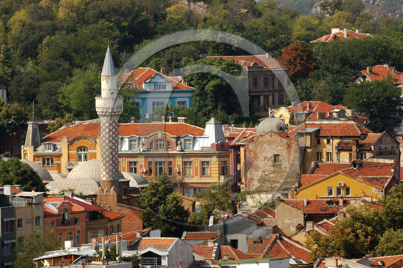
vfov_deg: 5.2
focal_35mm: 262
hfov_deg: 7.9
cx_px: 202
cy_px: 134
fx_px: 2935
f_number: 8
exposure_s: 1/400
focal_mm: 175
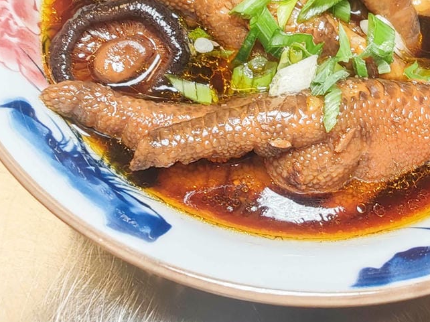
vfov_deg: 32.2
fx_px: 534
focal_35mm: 43
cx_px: 288
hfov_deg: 43.2
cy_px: 44
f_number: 1.8
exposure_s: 1/60
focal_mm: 2.03
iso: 125
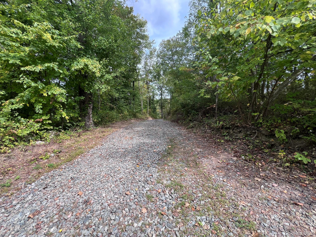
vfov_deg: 89.9
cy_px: 118
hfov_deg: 106.2
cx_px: 158
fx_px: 119
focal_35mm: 13
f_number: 1.8
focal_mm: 1.57
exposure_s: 1/305
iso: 32
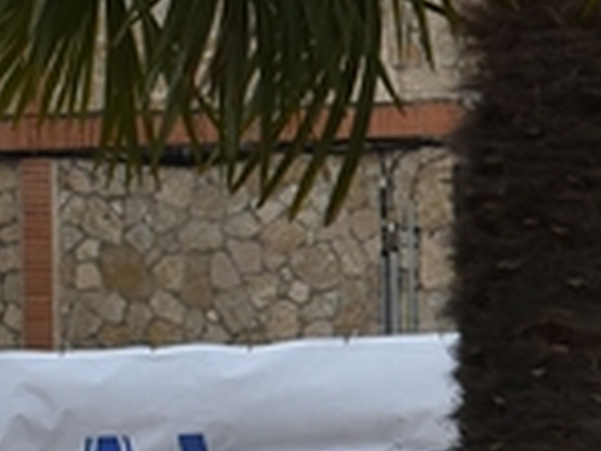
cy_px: 366
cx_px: 1279
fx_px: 3976
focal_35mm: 229
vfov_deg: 6.5
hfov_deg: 8.2
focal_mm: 26
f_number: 8
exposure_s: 1/250
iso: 220
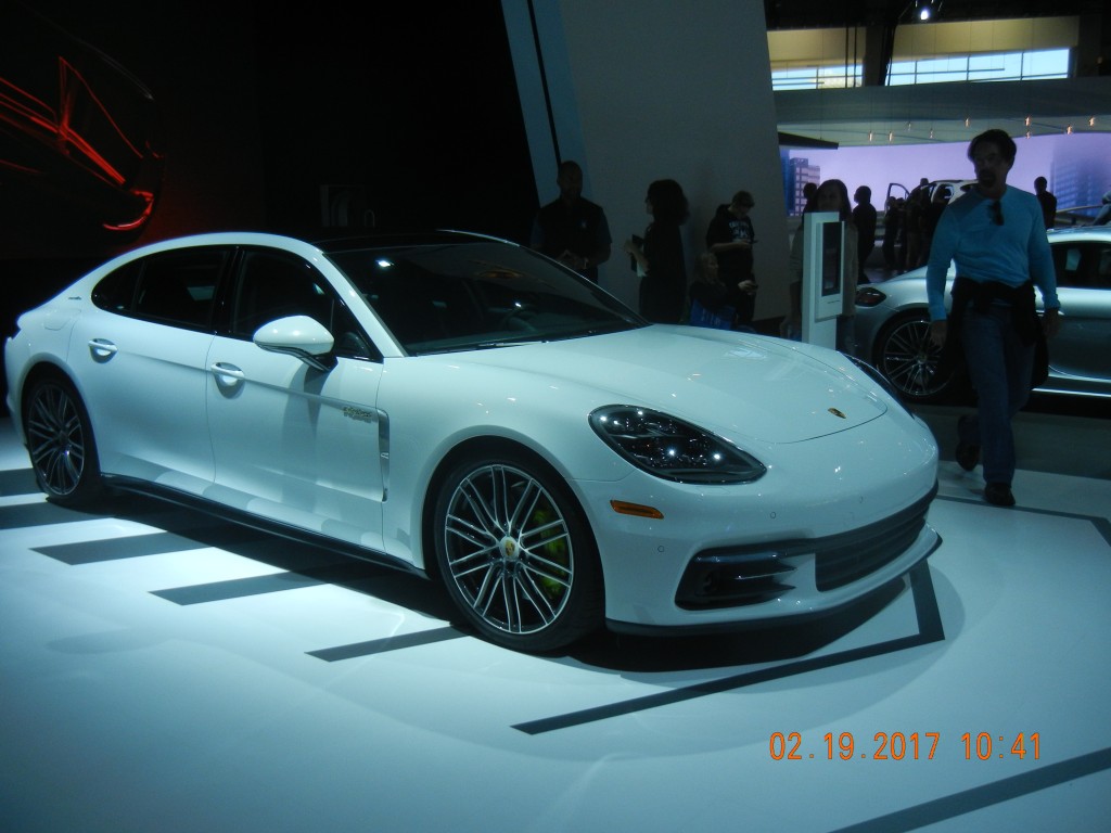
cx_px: 556
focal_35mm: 34
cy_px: 416
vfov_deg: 41.8
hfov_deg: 54.0
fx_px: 1091
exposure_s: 1/250
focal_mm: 6.2
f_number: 3.6
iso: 286
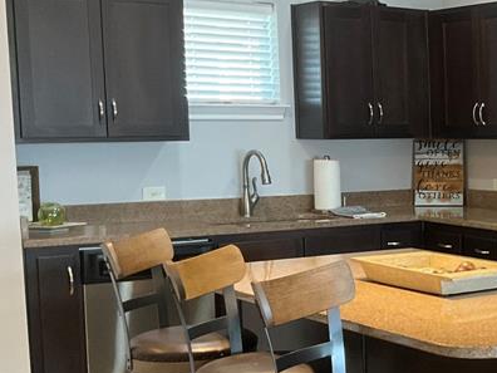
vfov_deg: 19.6
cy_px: 239
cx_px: 601
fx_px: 1077
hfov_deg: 23.6
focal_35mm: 75
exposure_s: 1/60
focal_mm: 3
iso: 250
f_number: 1.8
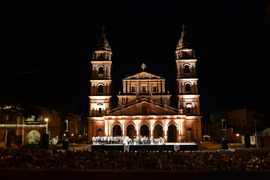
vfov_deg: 40.0
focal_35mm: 33
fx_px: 247
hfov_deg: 57.2
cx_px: 135
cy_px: 90
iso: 800
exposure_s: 1/10
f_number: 3.8
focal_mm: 22
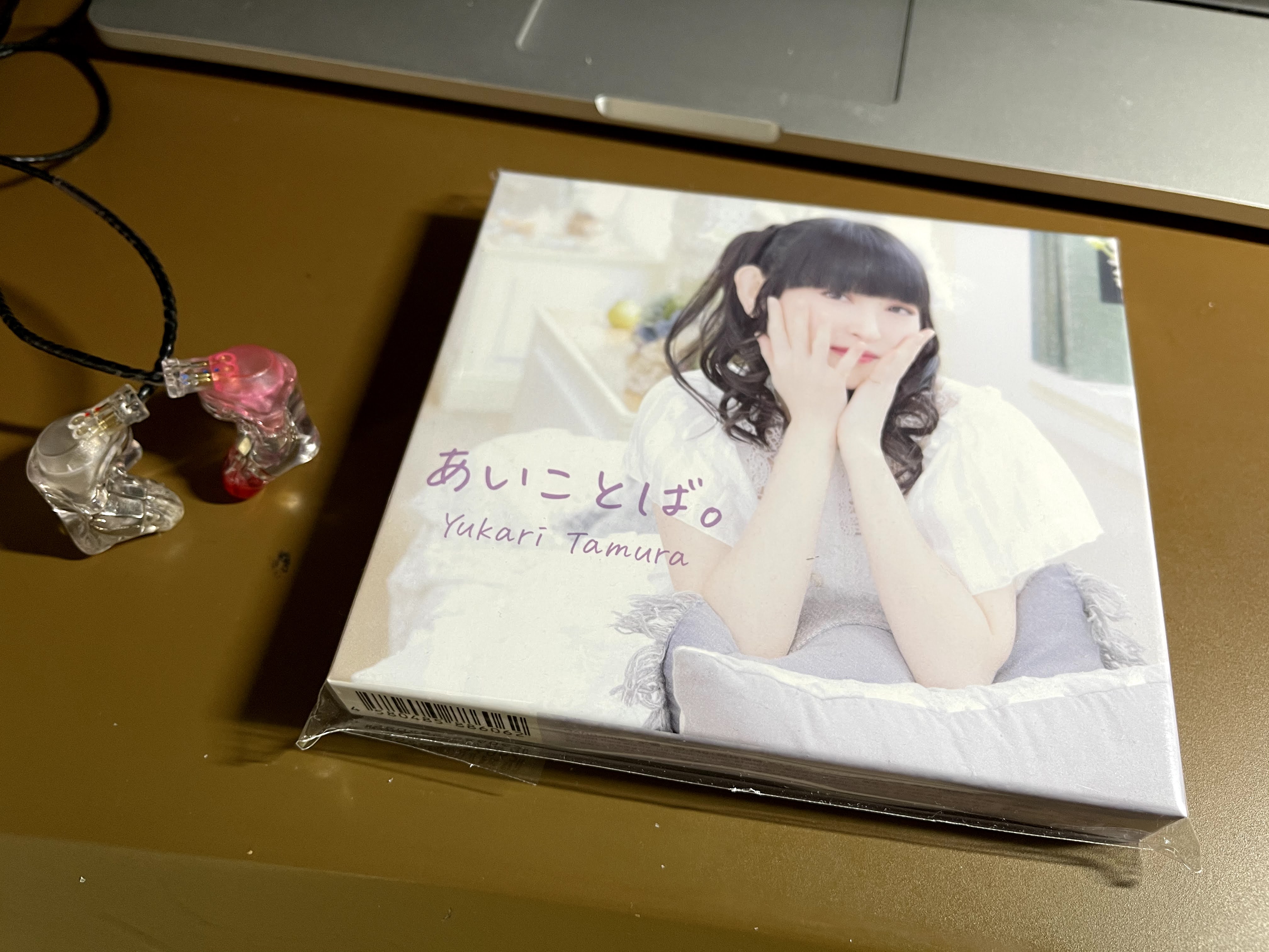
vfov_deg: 53.1
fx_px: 953
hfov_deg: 67.3
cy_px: 476
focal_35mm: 26
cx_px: 634
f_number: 1.6
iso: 64
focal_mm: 5.1
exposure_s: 1/50
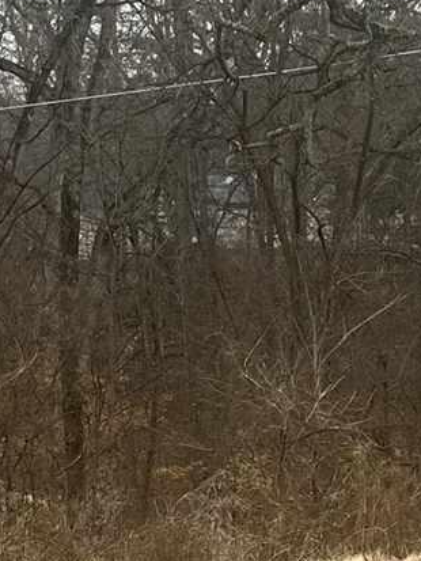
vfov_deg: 13.2
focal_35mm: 145
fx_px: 2350
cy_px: 674
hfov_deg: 10.2
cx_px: 189
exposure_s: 1/814
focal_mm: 5.7
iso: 50
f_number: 1.5
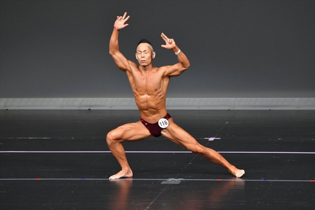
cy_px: 105
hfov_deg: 6.0
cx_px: 158
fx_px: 3017
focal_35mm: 345
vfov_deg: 4.0
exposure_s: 1/400
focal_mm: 230
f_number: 5.6
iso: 4000
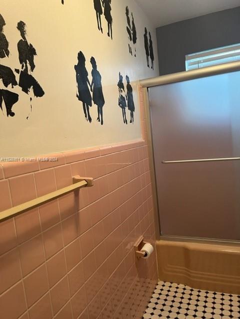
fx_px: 240
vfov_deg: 67.3
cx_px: 120
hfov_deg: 53.1
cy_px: 160
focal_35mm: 26
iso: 160
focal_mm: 5.1
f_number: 1.6
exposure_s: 1/60
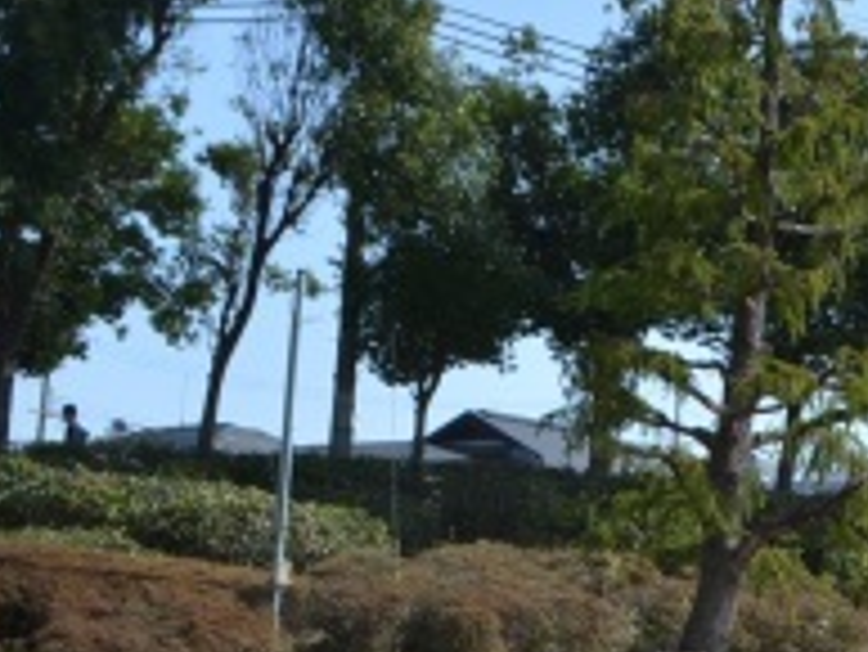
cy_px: 335
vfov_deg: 17.2
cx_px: 1127
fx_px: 2158
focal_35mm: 86
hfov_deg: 20.7
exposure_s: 1/250
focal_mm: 20
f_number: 8
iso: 100
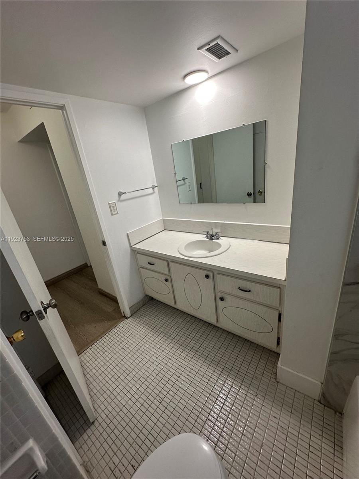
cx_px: 180
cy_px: 240
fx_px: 194
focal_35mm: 14
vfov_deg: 102.1
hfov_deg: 85.7
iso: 125
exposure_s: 1/120
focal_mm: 2.22
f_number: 2.2
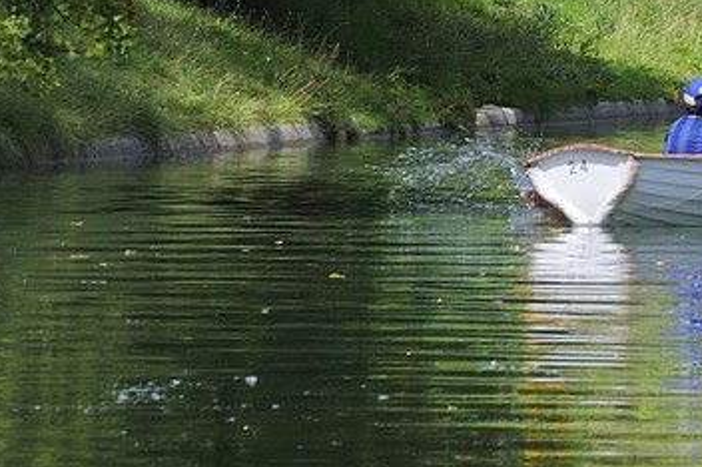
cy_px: -479
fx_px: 17709
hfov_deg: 2.3
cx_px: 1458
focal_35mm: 909
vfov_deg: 1.5
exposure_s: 1/200
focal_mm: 200
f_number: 9
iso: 200
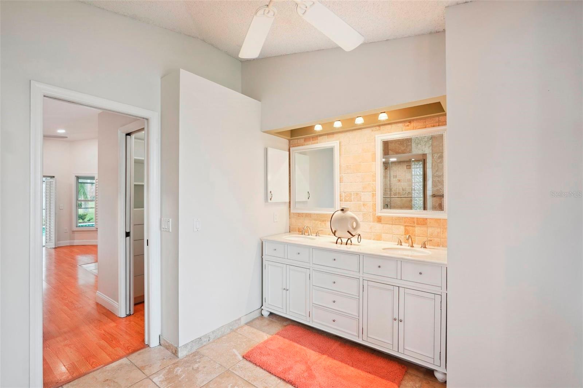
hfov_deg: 96.7
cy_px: 194
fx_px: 259
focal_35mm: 16
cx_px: 292
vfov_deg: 73.7
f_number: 8
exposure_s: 1/25
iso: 400
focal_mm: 16
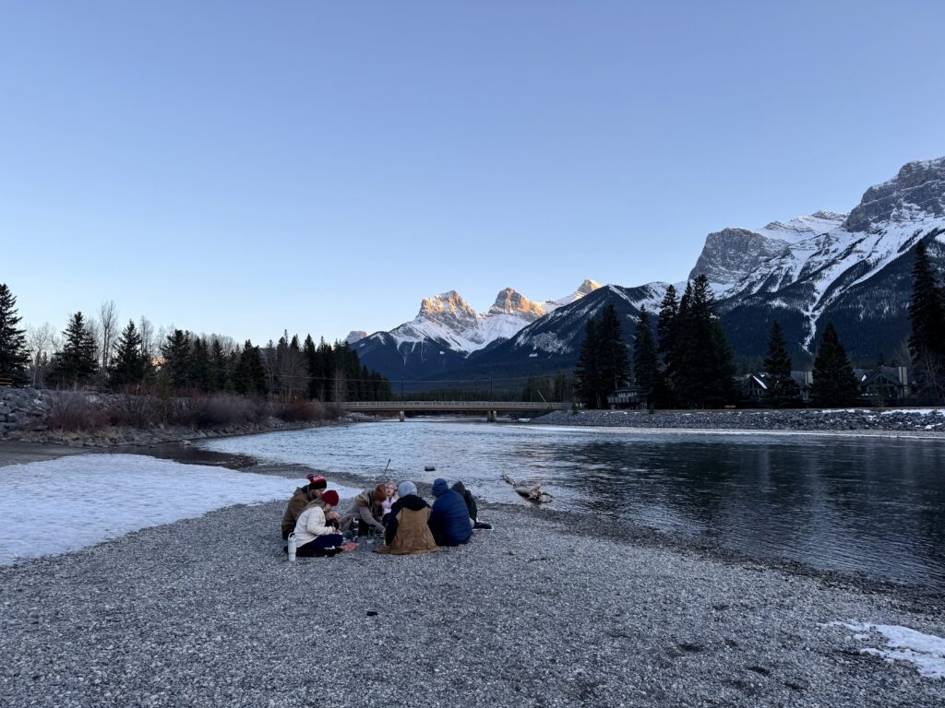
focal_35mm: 24
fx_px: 655
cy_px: 354
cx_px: 472
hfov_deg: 71.6
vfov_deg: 56.8
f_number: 1.78
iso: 80
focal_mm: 6.76
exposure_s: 1/649
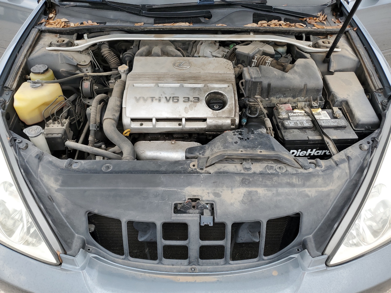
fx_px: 294
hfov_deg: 67.3
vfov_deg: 53.1
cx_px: 196
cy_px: 146
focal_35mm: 26
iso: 50
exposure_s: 1/159
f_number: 1.5
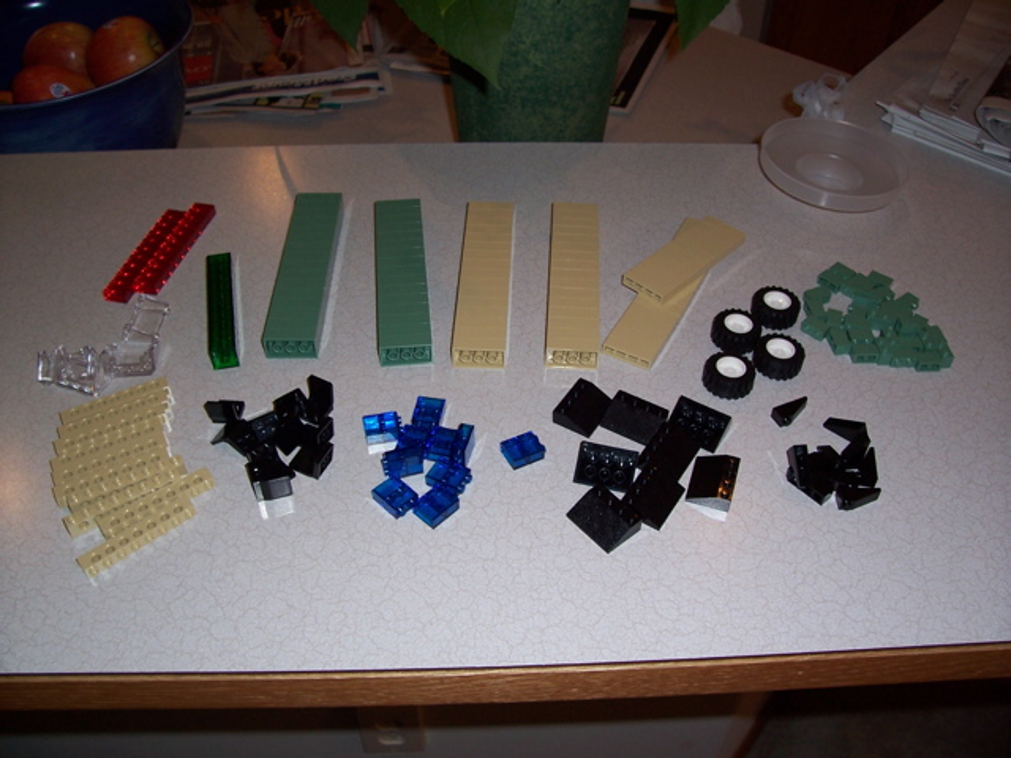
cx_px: 506
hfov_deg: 54.0
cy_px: 379
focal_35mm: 34
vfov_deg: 41.8
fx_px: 993
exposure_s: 1/60
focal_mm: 5.6
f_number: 2.7
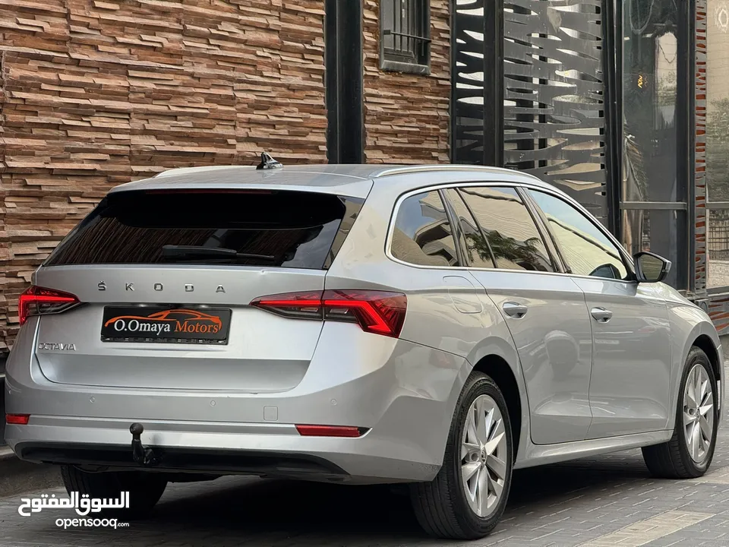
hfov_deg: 16.4
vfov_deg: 12.3
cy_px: 274
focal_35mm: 120
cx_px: 364
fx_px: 2527
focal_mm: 15.66
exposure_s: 1/99
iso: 50
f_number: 2.8
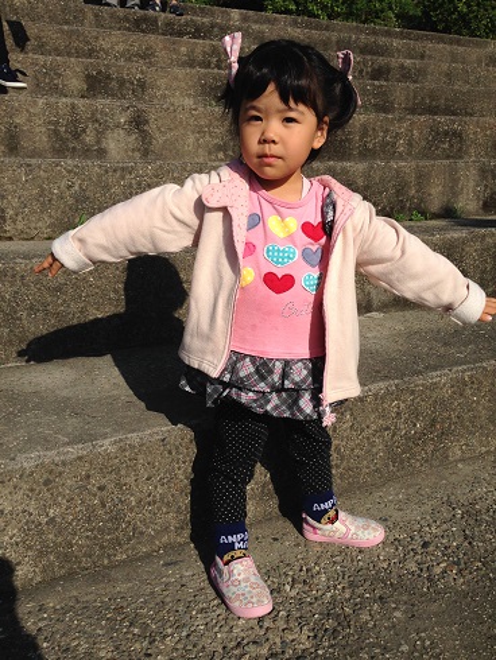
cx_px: 248
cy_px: 330
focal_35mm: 33
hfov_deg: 43.0
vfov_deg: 55.3
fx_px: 630
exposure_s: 1/3623
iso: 50
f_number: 2.4
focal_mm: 4.12
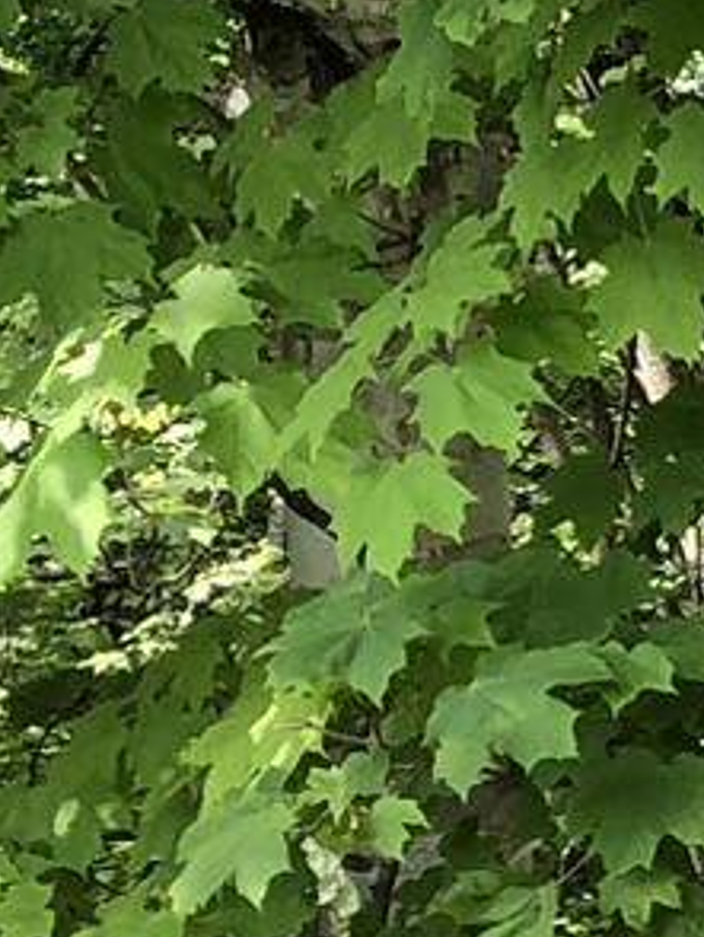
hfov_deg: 6.6
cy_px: 1243
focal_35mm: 195
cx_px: 2389
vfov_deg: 9.9
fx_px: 5280
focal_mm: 3.99
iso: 20
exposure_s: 1/124
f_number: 1.8
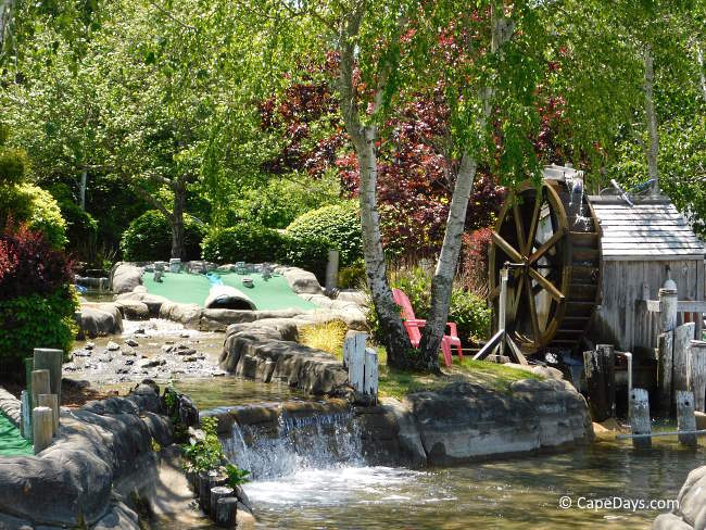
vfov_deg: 18.4
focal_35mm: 80
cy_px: 265
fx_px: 1632
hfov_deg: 24.4
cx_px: 353
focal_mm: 14.2
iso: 125
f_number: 4.4
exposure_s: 1/320
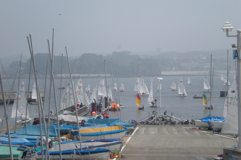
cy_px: 70
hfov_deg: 18.6
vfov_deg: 12.5
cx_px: 121
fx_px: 736
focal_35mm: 110
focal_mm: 17.3
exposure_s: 1/366
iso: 89
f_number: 8
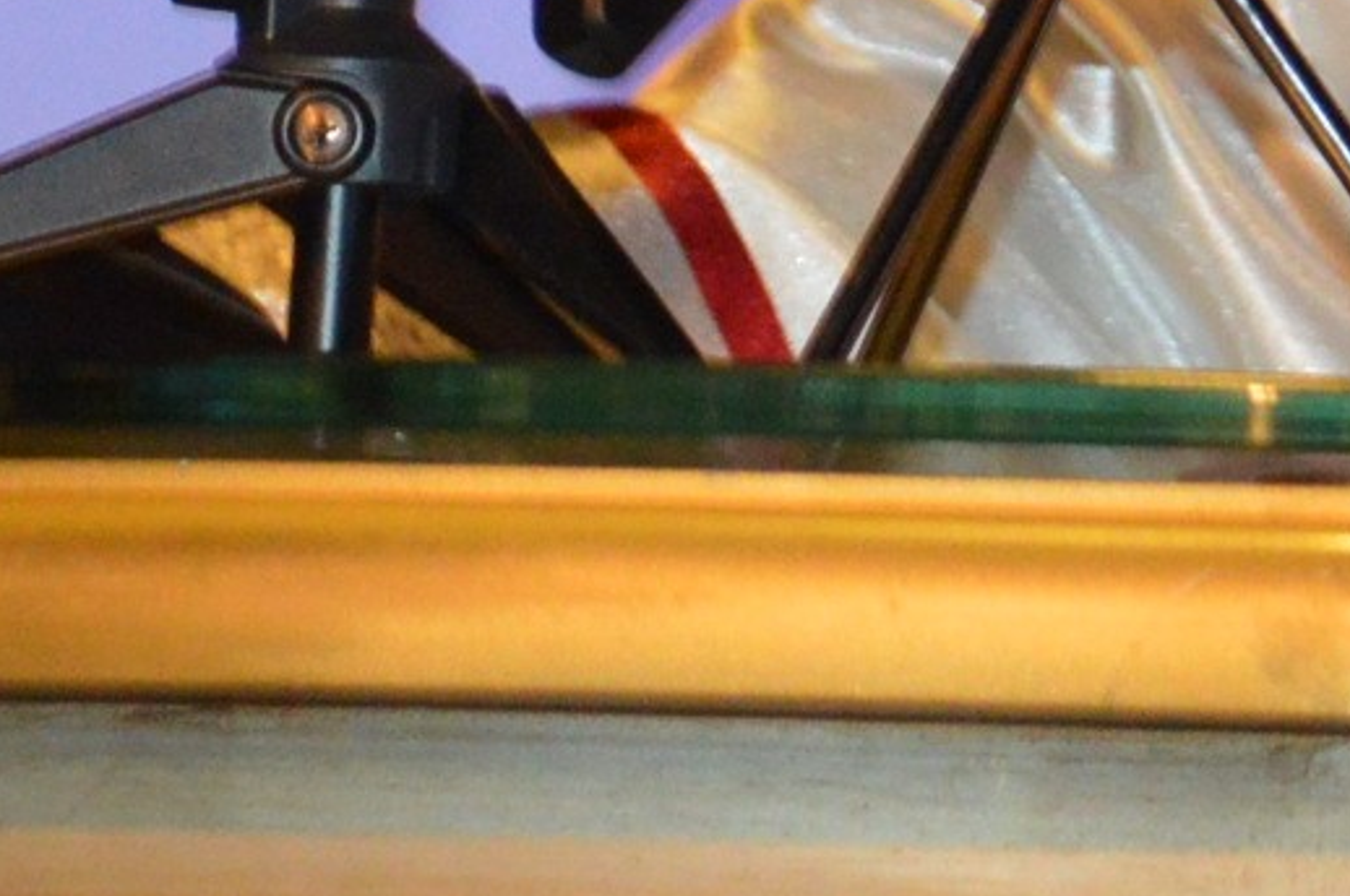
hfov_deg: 3.4
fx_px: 22846
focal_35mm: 610
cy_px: -1060
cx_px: 1532
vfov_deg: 2.2
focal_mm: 70
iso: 2000
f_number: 5.3
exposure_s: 1/60
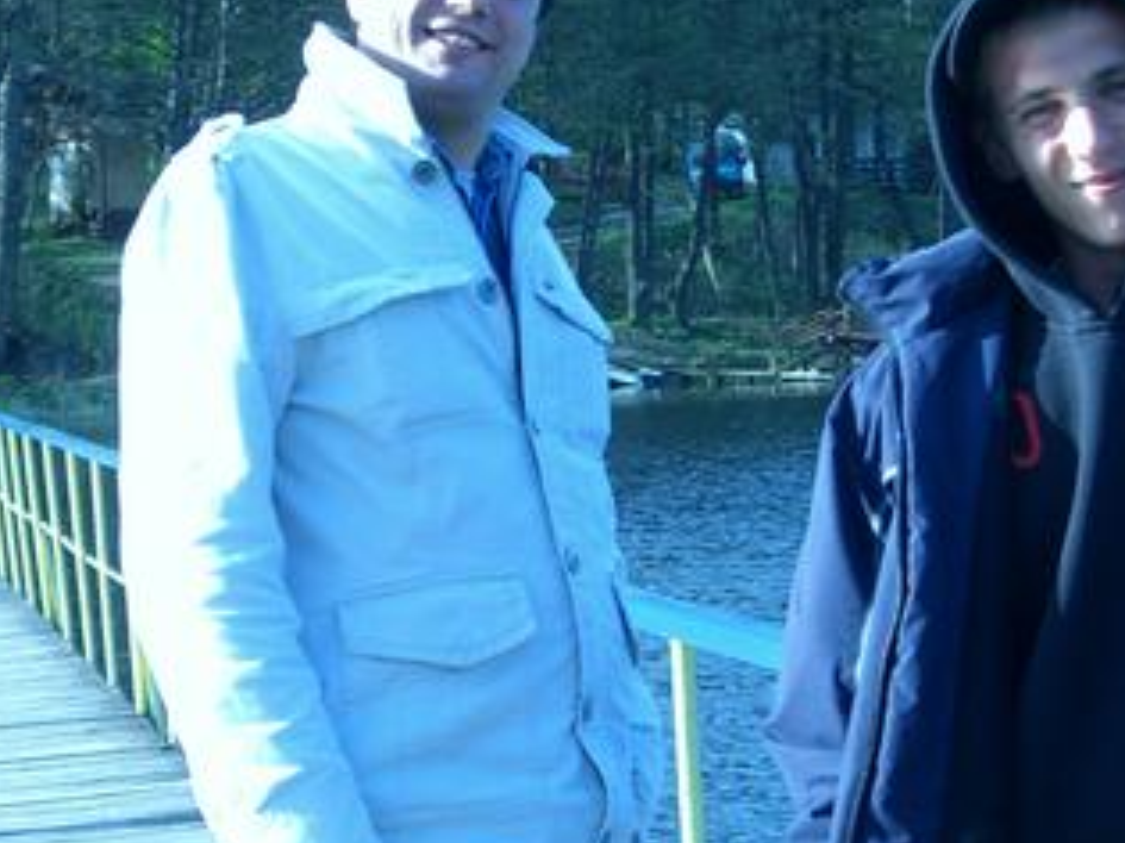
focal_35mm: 134
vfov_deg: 11.0
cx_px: 696
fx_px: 4353
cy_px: 257
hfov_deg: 14.7
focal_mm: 10.7
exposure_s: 1/200
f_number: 3.6
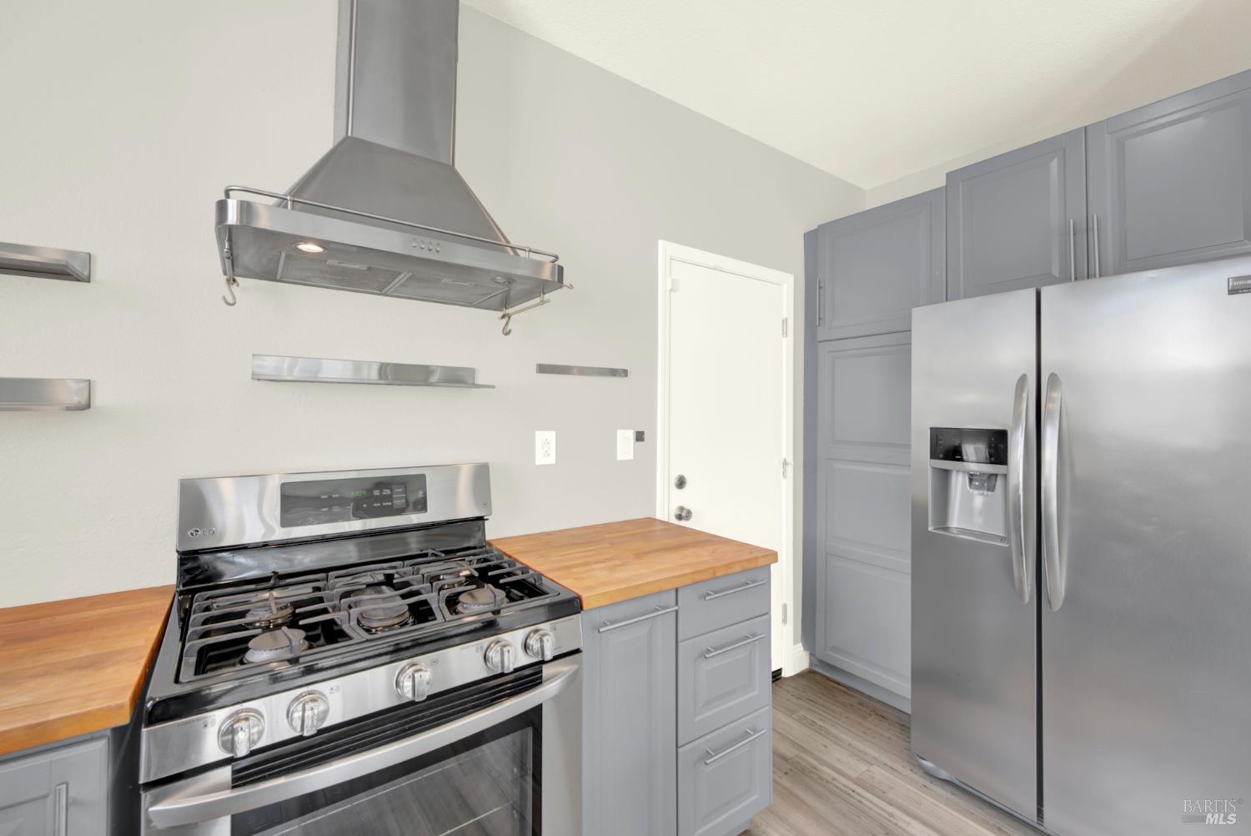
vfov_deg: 81.3
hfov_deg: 104.2
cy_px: 418
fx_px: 487
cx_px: 626
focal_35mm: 14
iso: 100
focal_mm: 14
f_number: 14
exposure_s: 1/2
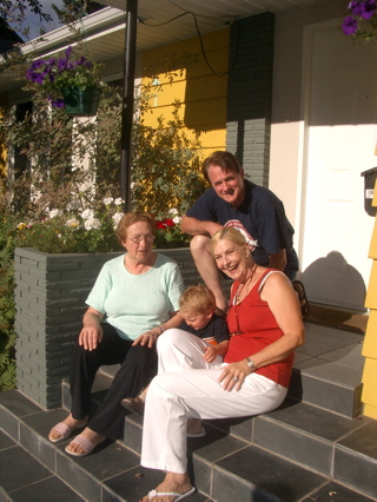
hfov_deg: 40.7
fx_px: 508
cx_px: 188
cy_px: 251
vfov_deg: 52.6
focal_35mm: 35
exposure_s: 1/1600
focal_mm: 5.8
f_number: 4.3
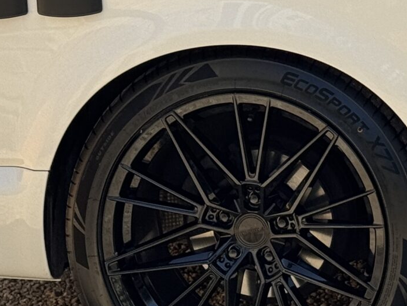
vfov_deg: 8.3
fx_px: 2070
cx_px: 478
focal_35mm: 176
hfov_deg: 11.0
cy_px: -108
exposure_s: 1/1984
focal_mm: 6.76
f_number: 1.78
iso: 64
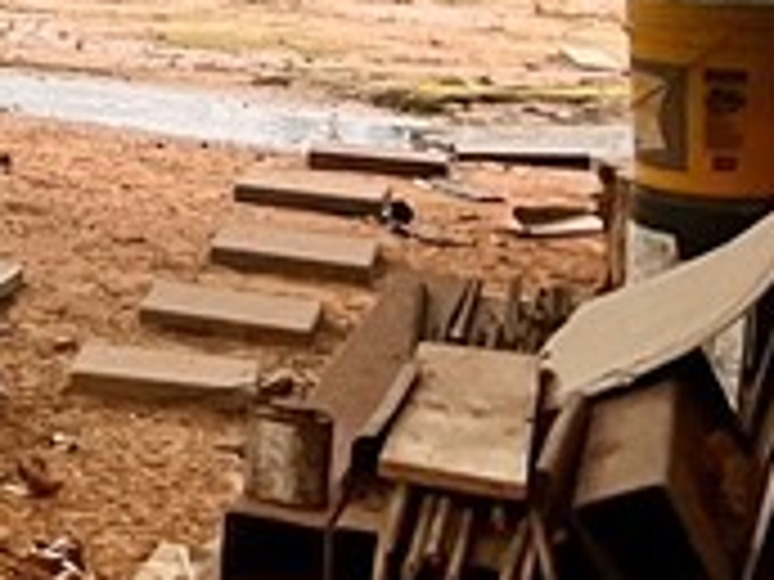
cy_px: -391
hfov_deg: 9.8
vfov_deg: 9.2
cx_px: -1526
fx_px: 3466
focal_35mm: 155
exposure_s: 1/60
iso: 160
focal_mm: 5.7
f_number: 1.5
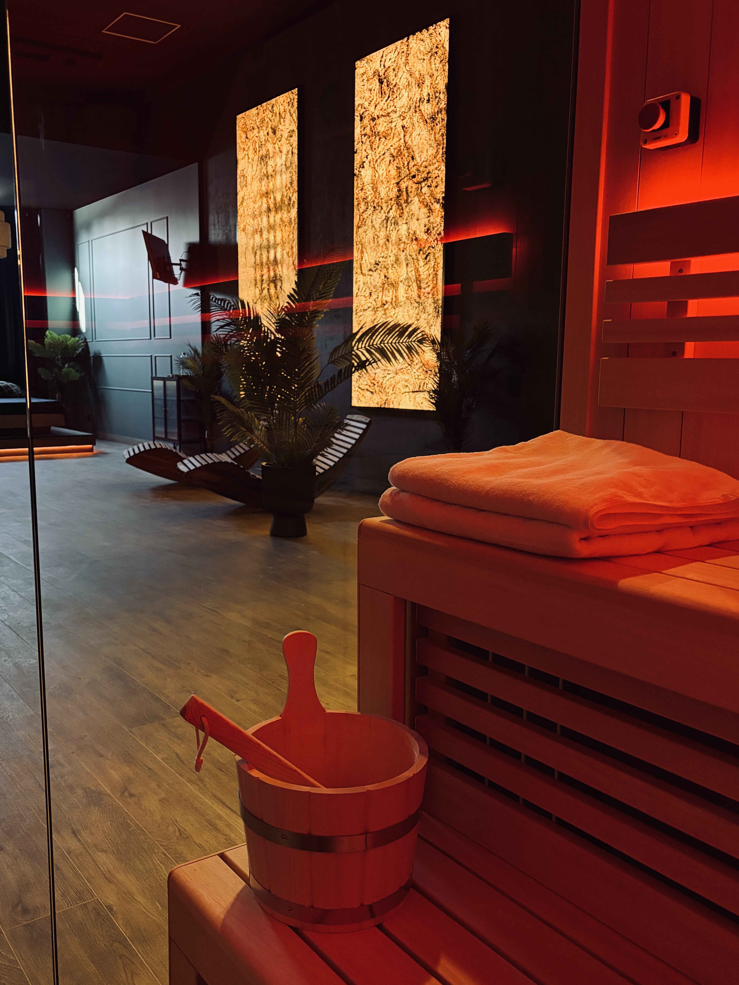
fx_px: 740
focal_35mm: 26
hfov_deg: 53.1
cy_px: 492
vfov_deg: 67.3
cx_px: 370
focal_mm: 5.96
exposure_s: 1/25
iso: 500
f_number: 1.6
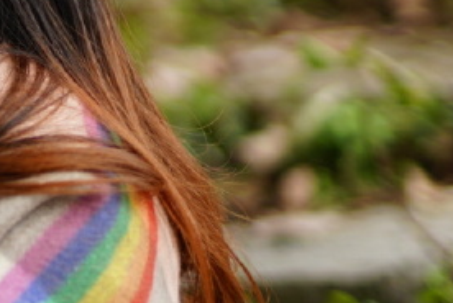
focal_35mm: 217
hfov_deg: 9.1
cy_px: -128
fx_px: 2735
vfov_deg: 6.3
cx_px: -304
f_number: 1.4
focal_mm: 50
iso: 100
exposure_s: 1/1600
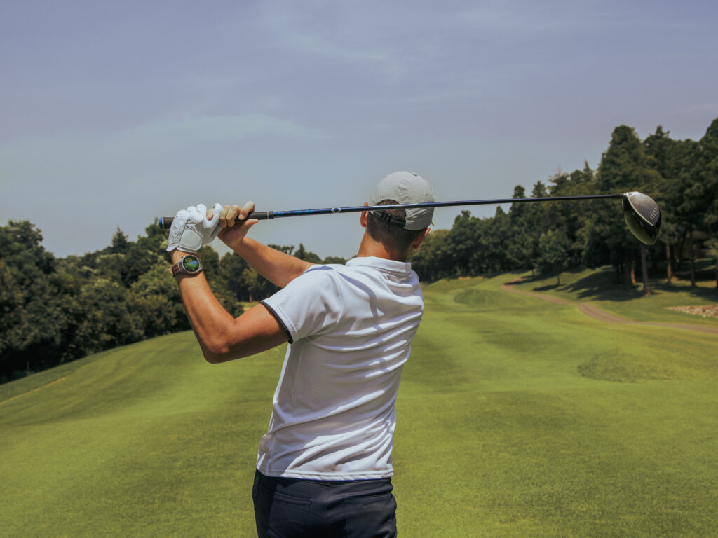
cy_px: 269
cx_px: 359
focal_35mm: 39
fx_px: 809
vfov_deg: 36.8
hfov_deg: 47.9
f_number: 8
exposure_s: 1/500
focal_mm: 50
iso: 400
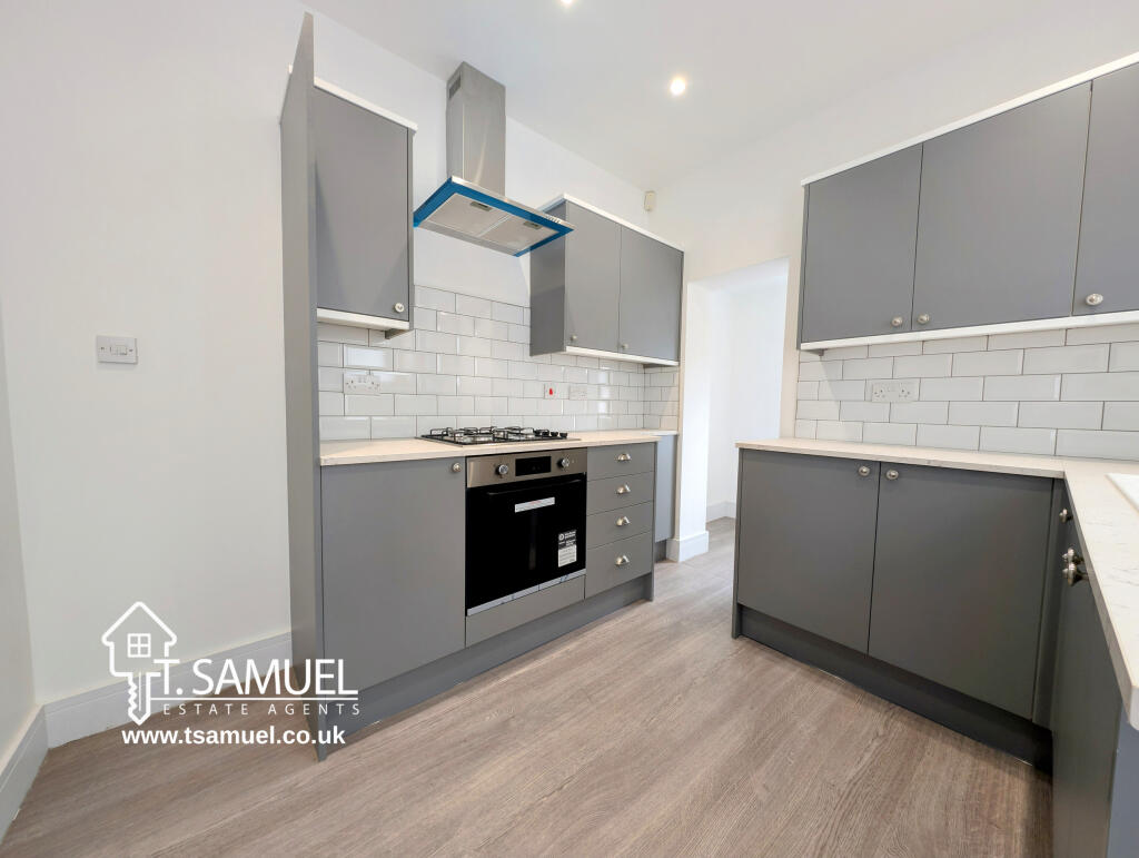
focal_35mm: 12
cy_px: 429
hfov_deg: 110.5
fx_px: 395
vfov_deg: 94.6
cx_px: 570
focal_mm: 2.23
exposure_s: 1/23
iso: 38
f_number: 1.95
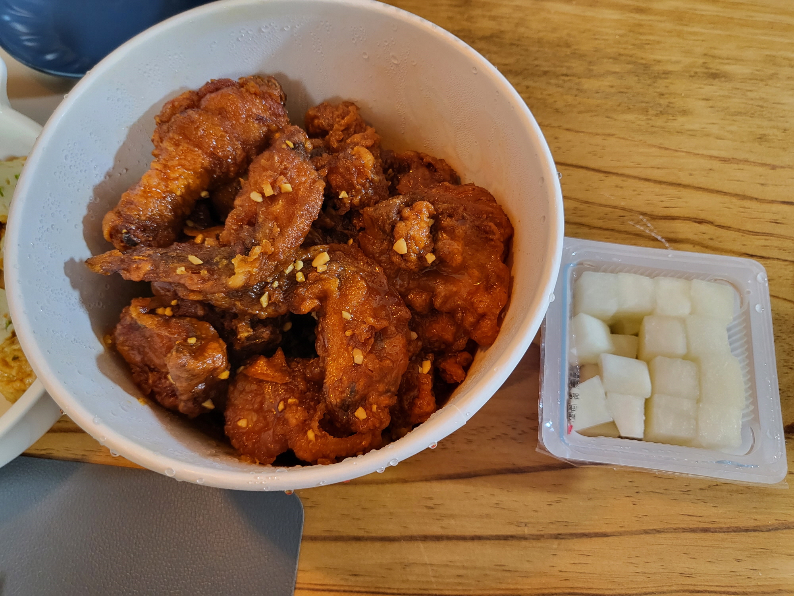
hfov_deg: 67.3
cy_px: 298
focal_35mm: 26
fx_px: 596
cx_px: 397
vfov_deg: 53.1
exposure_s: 1/40
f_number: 1.8
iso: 200
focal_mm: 4.25
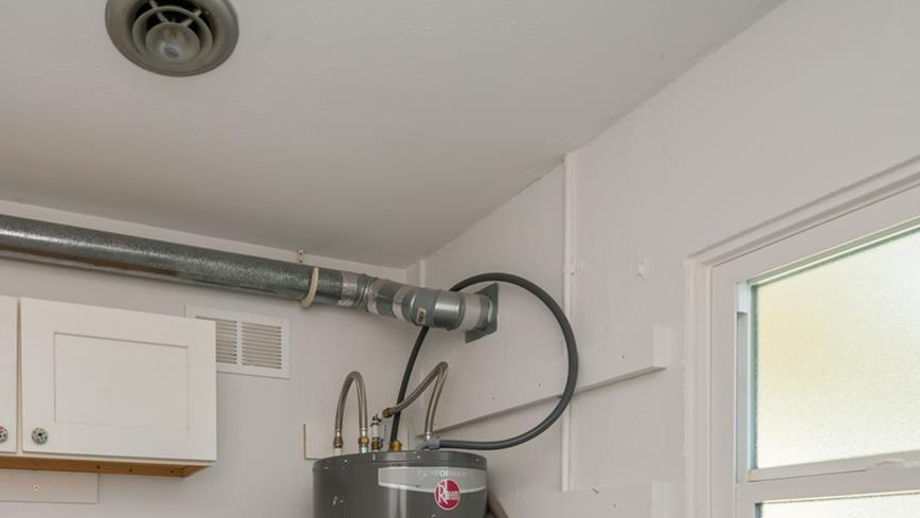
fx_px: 659
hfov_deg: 66.7
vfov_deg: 36.8
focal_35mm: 27
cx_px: 264
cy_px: 556
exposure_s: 1/400
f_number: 3.5
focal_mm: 14
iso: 80
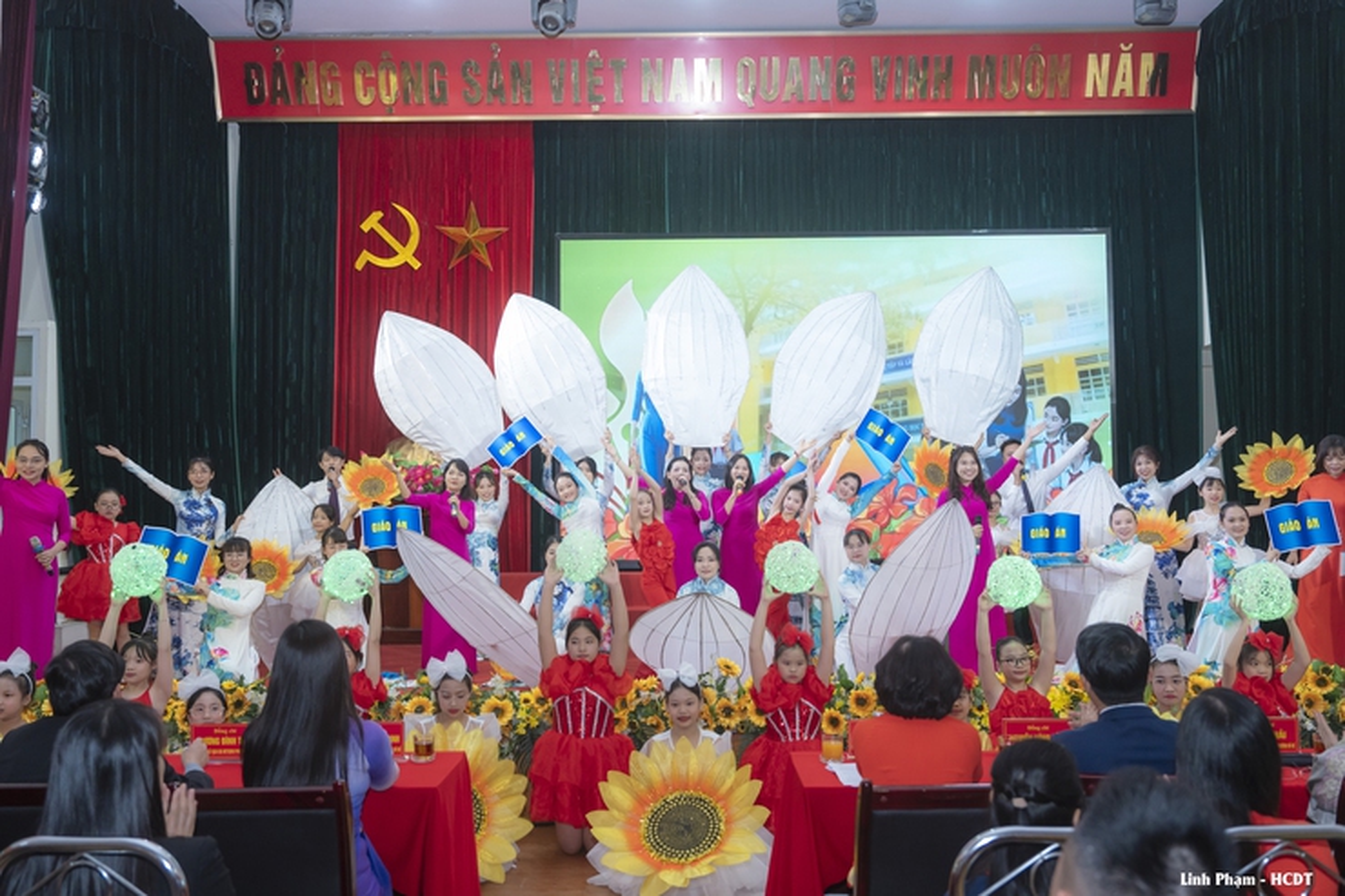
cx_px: 672
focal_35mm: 31
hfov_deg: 60.3
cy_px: 448
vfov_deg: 42.3
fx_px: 1158
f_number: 4
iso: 2000
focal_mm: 31
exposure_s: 1/160
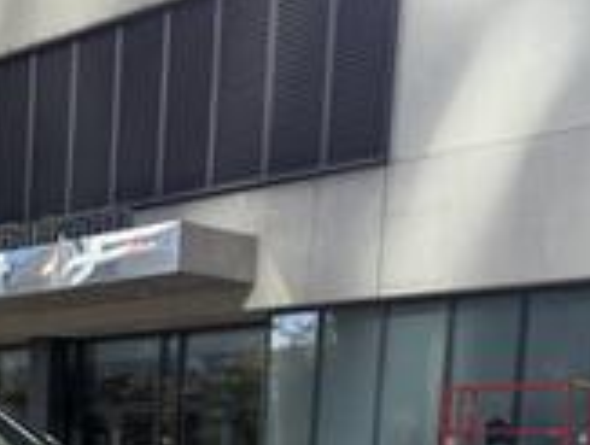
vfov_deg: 18.3
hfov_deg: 23.7
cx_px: -141
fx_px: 1264
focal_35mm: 74
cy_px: 611
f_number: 1.78
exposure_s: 1/1410
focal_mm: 6.76
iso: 100
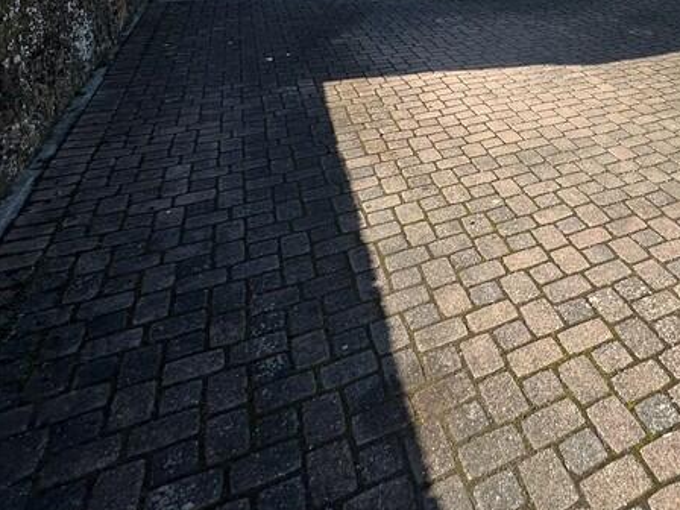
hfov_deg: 51.8
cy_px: -61
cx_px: 578
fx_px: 629
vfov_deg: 36.7
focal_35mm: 32
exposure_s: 1/612
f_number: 2.2
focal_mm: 2.22
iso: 40
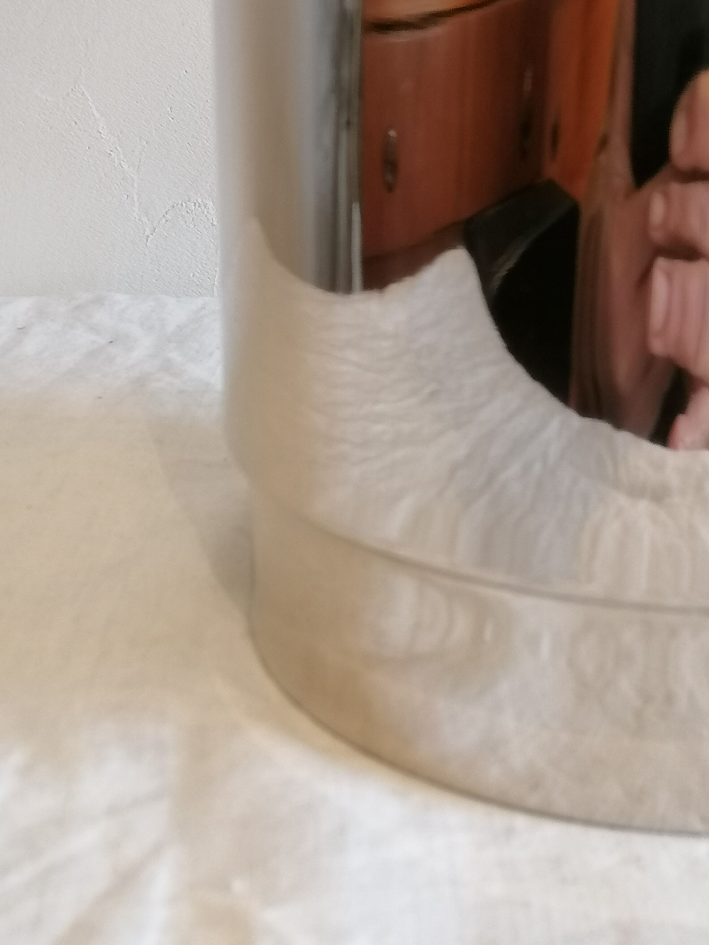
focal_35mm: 60
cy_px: 472
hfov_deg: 24.4
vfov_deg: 32.2
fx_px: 1639
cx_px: 354
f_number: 1.8
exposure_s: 1/120
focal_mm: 5.4
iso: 400
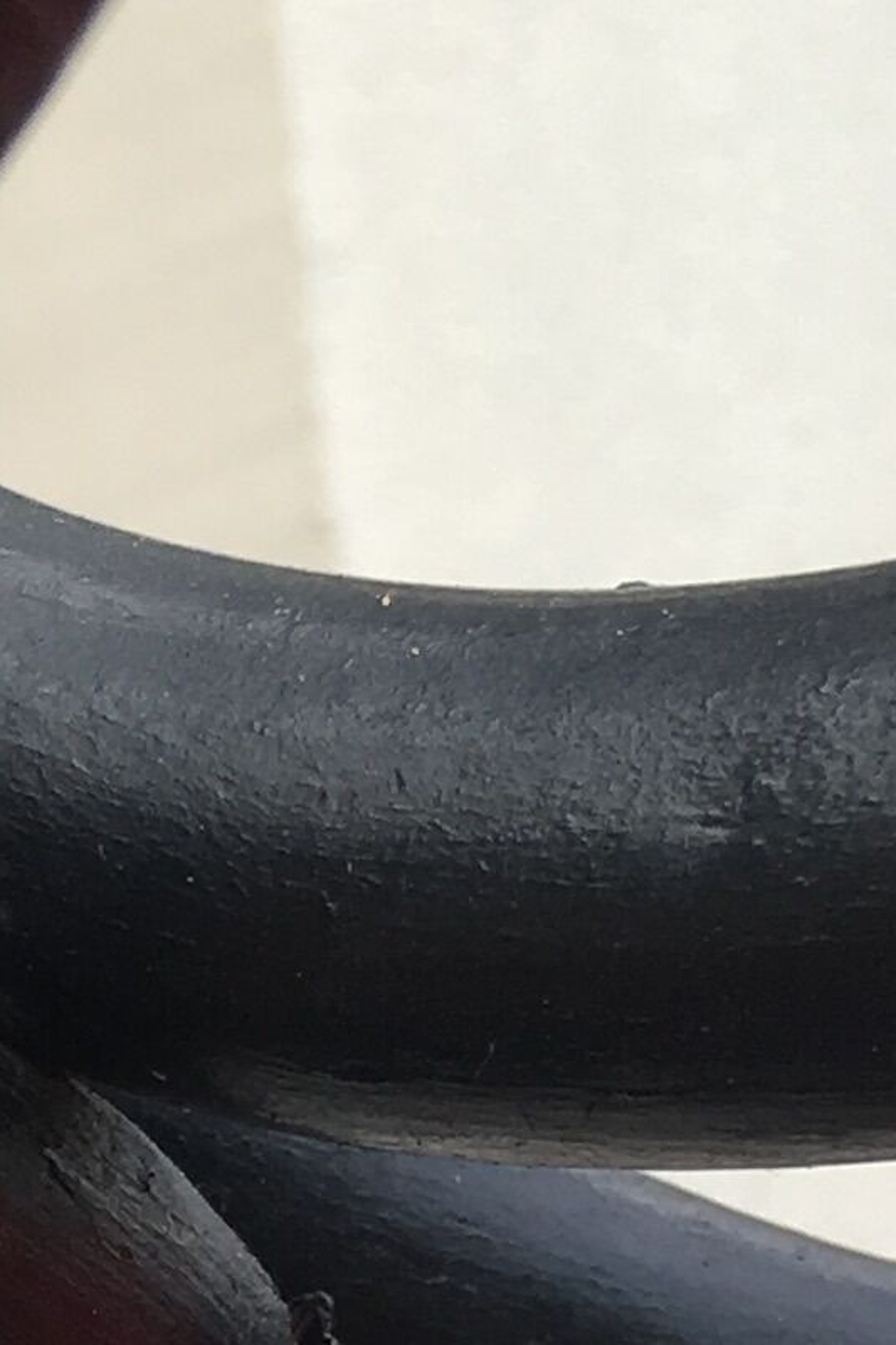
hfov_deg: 8.5
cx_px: -930
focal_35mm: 152
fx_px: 5677
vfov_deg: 13.4
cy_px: 1103
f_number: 2.2
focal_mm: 4.15
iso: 25
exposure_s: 1/227
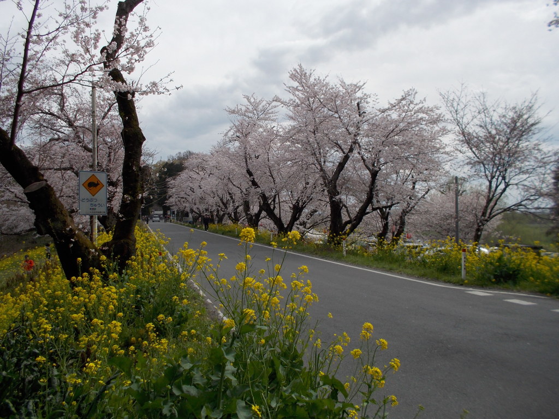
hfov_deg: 61.7
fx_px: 468
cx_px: 280
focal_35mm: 29
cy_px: 210
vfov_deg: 48.2
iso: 80
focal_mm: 4.1
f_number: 3.3
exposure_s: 1/1000
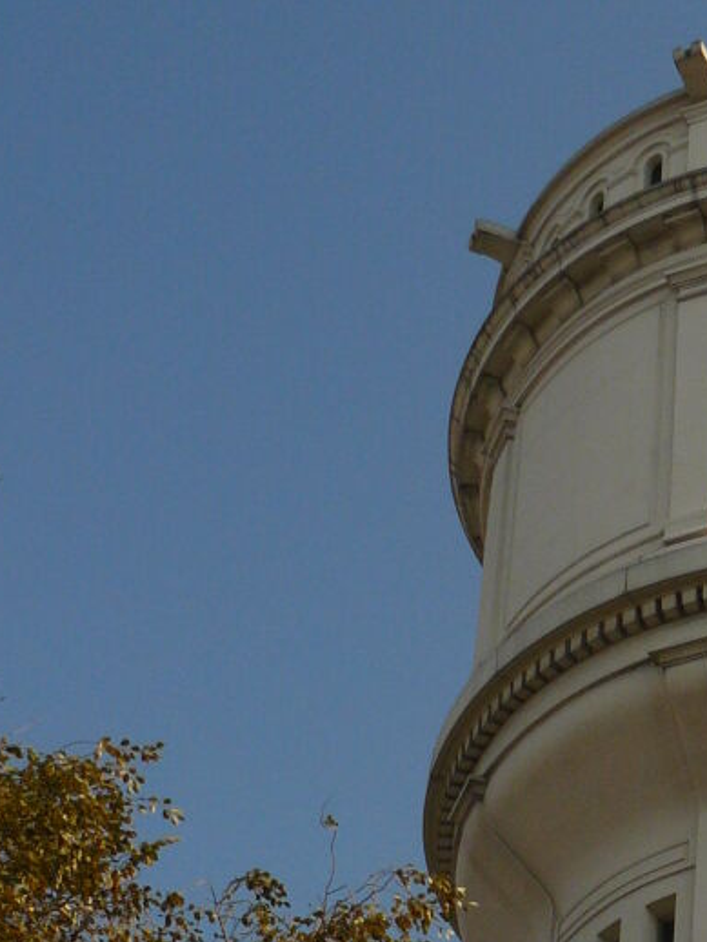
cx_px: 840
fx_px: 2721
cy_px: 1133
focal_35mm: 100
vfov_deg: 18.6
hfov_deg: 14.4
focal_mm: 6
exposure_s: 1/500
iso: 100
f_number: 5.6
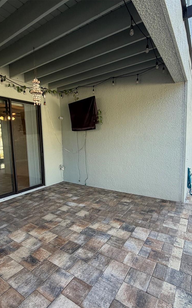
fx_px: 167
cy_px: 155
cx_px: 85
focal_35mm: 20
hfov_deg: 59.5
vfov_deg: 85.1
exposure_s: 1/121
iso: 125
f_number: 2.2
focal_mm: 2.22
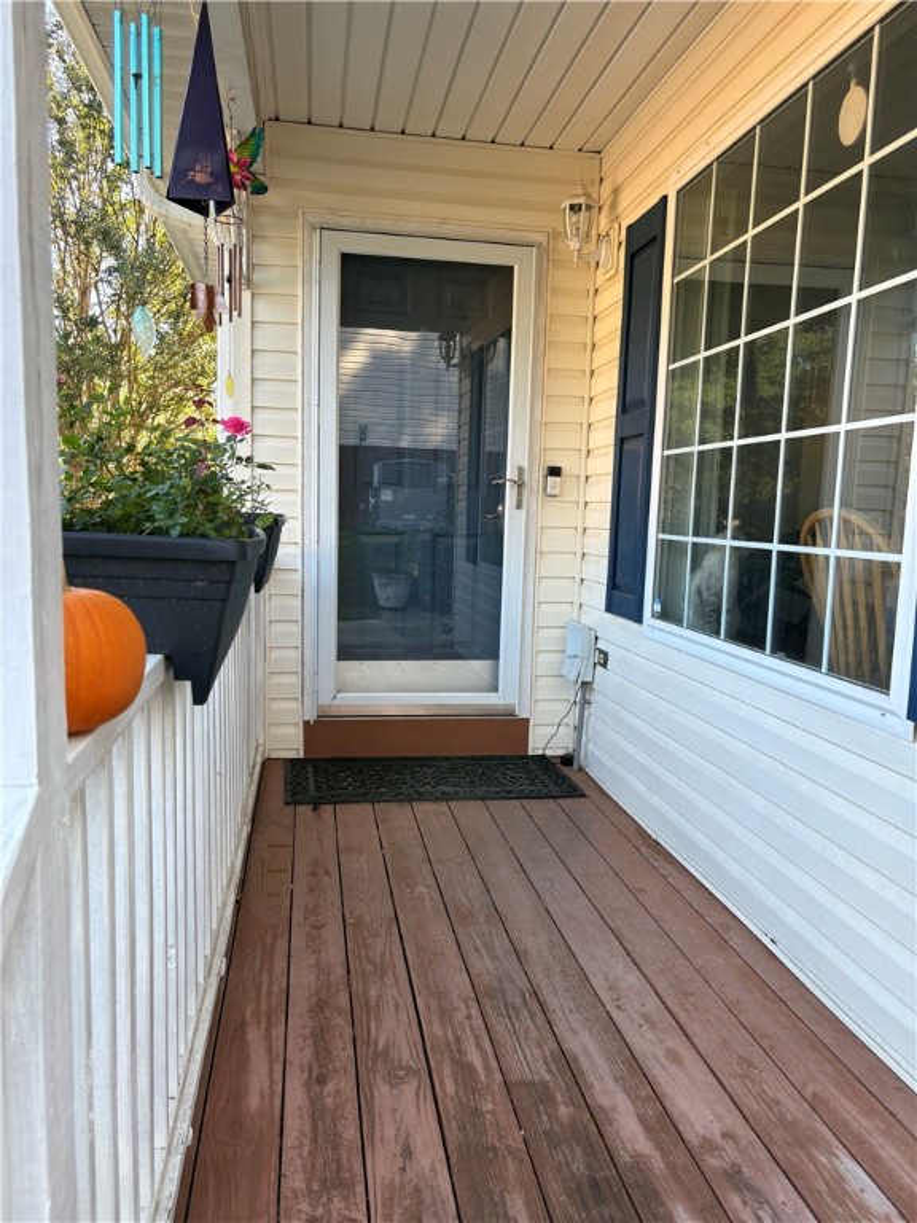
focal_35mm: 26
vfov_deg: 67.3
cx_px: 458
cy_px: 612
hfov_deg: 53.1
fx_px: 918
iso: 40
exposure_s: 1/122
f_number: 1.6
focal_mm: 5.96
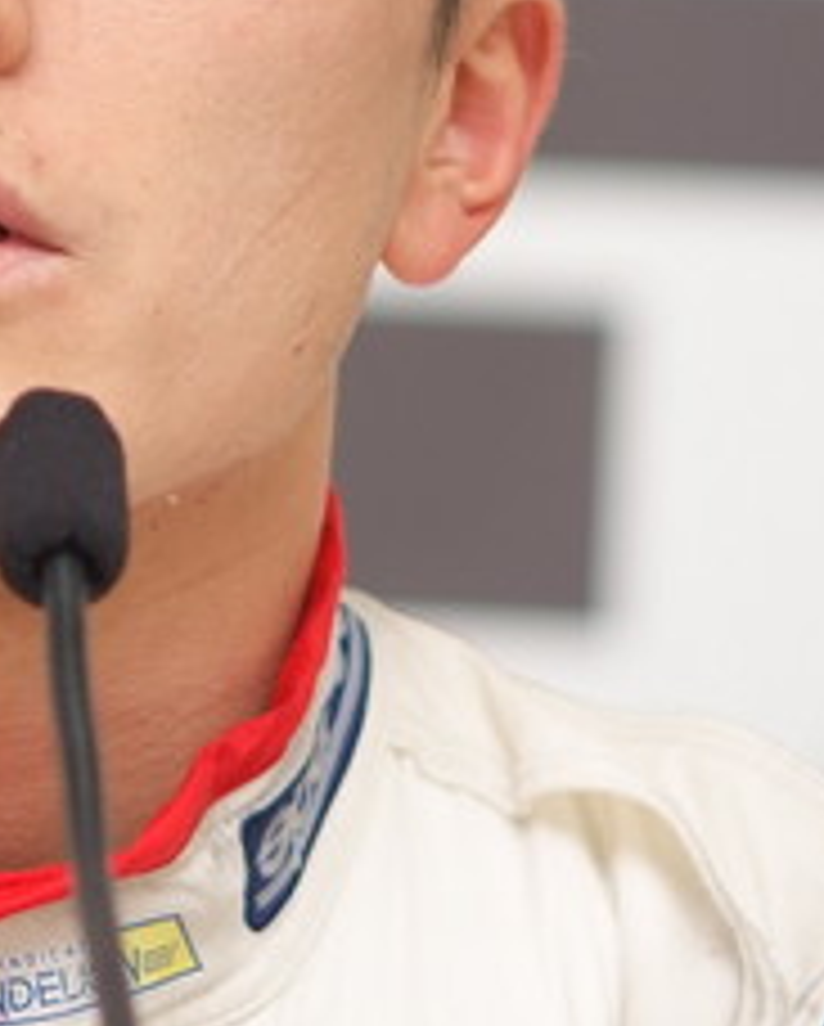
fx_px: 24308
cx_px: 27
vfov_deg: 2.4
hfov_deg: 1.9
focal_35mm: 799
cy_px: 207
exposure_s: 1/250
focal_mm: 180
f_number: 2.8
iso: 400
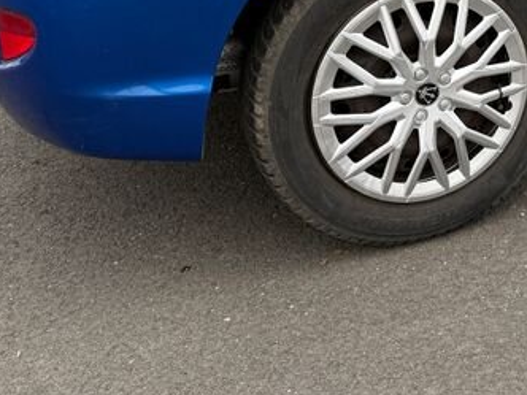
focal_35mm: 74
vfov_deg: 18.3
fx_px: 1127
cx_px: 630
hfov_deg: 24.0
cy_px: -146
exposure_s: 1/313
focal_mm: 6.76
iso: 80
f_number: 1.78
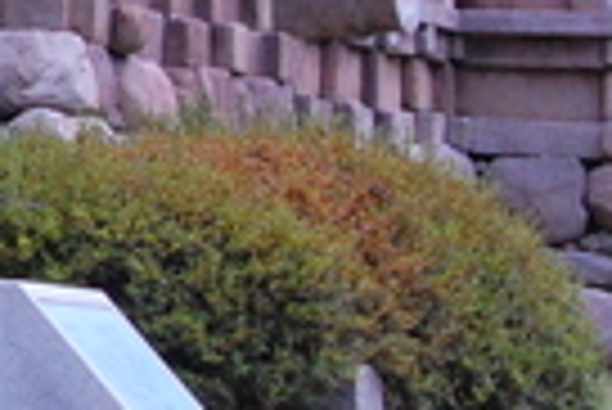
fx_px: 6229
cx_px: -765
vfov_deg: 3.8
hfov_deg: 5.5
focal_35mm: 366
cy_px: -189
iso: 1600
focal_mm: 52
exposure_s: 1/250
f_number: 18
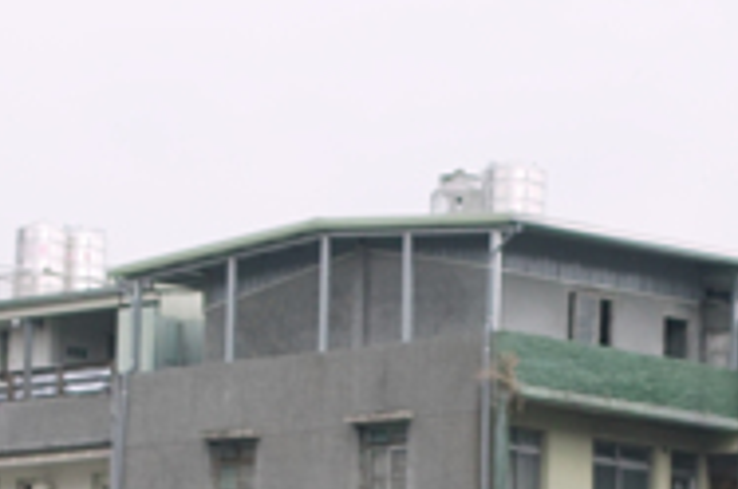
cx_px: 320
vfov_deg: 6.0
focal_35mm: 225
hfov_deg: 9.2
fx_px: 4605
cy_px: 836
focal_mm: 24.2
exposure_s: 1/60
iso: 100
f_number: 2.8
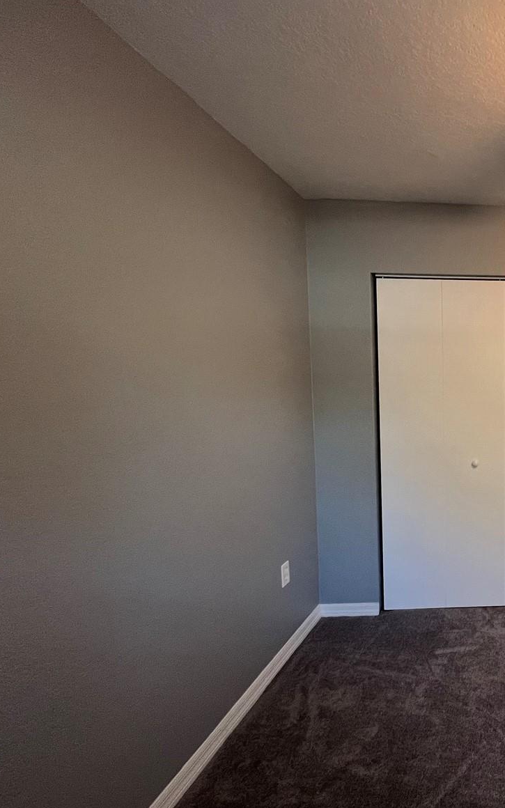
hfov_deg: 47.6
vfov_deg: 88.0
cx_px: 538
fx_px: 418
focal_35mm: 19
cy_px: 404
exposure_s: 1/60
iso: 200
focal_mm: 1.57
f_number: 1.8
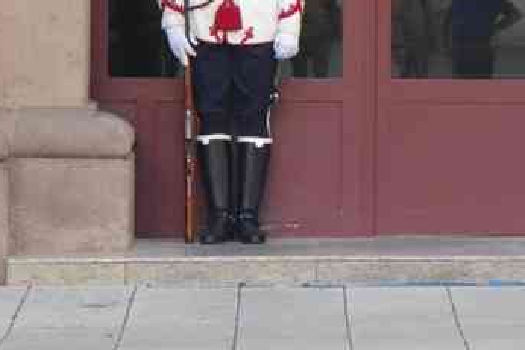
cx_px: 555
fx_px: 3662
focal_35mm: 251
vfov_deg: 5.5
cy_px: -17
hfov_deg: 8.1
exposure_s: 1/100
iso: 3200
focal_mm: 57.5
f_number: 7.1
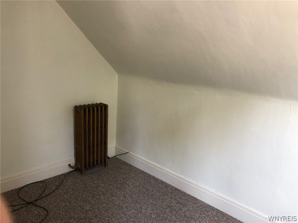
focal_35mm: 28
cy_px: 112
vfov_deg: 49.7
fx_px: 241
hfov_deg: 63.4
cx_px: 149
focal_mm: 4
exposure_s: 1/15
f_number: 1.8
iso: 50
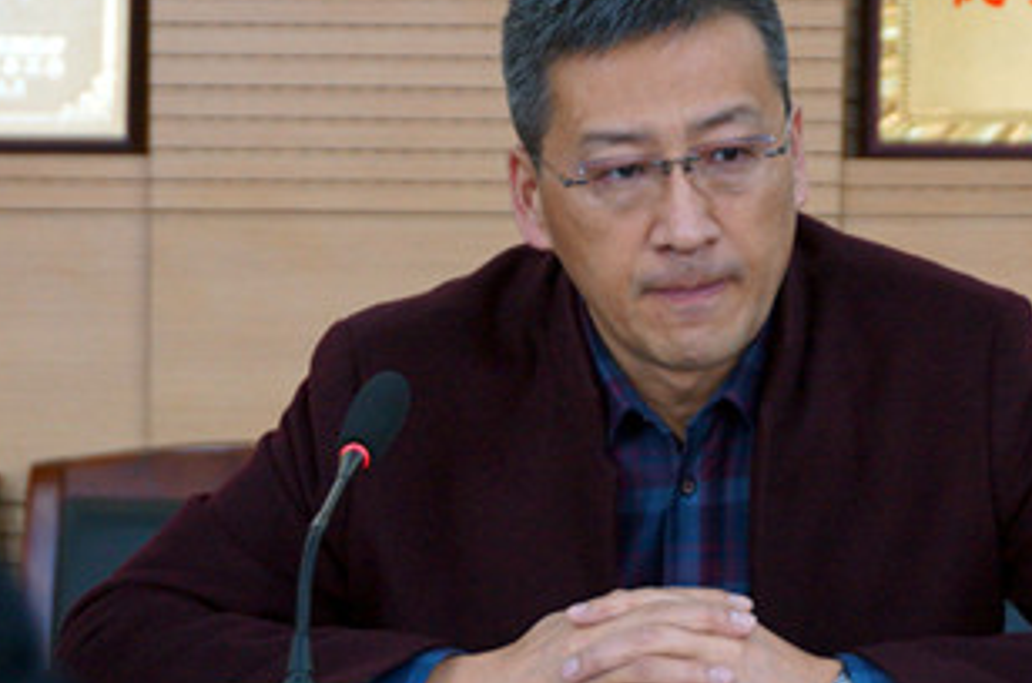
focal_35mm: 223
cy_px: 323
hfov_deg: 9.3
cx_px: 648
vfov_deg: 6.1
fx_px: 6371
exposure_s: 1/50
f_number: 5.6
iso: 1600
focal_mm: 105
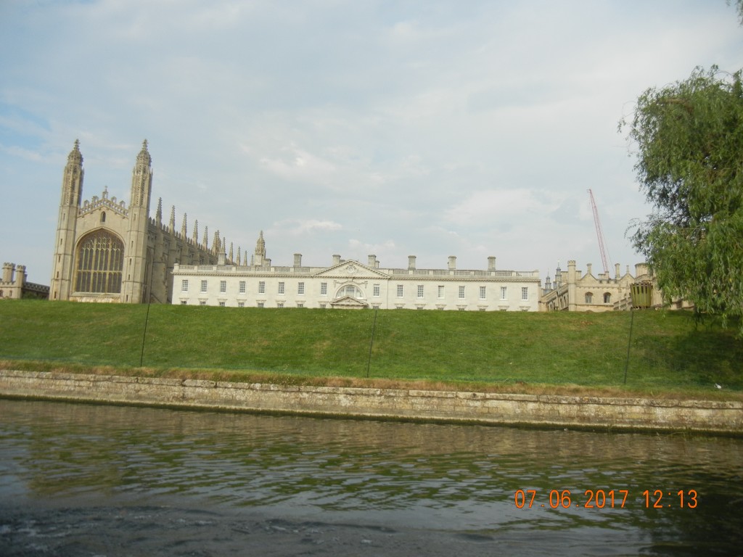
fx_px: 644
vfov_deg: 46.8
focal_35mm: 30
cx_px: 372
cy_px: 278
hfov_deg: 60.0
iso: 160
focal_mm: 5.4
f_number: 7
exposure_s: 1/280
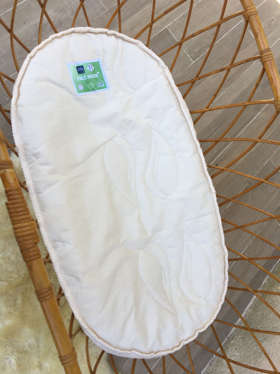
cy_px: 187
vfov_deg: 61.7
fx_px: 313
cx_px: 140
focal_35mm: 29
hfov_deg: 48.2
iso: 25
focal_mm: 4.15
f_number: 2.2
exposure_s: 1/124
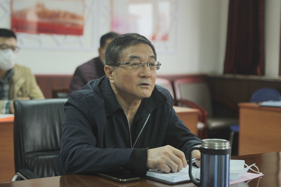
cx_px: 140
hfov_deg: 35.7
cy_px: 94
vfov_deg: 24.2
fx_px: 437
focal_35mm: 56
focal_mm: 56
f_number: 2.8
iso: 1000
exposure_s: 1/125
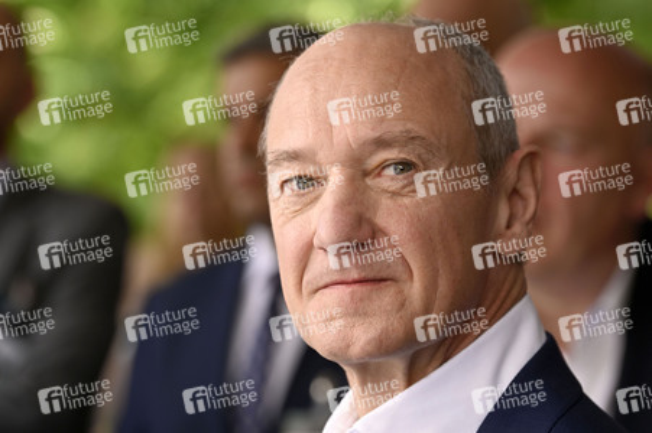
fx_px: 3348
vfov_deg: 7.4
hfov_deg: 11.1
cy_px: 216
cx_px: 326
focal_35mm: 185
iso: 400
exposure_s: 1/250
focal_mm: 185
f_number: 5.6
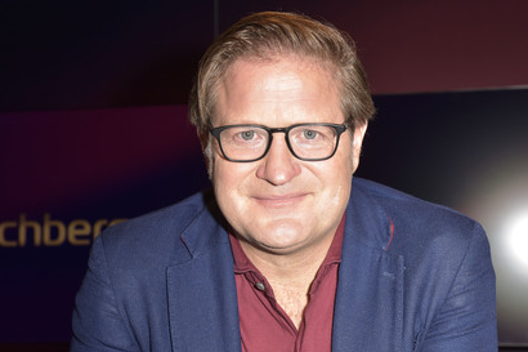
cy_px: 183
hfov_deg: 36.2
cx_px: 285
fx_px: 806
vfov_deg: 24.6
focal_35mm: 55
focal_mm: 50
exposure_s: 1/200
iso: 640
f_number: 5.6
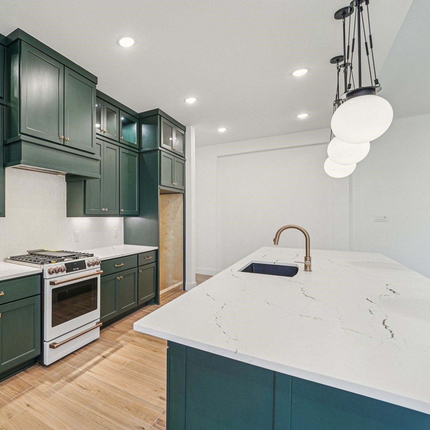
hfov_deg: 74.8
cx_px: 107
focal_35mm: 18
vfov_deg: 80.7
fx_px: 253
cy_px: 214
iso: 500
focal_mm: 14
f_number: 8
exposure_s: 1/25
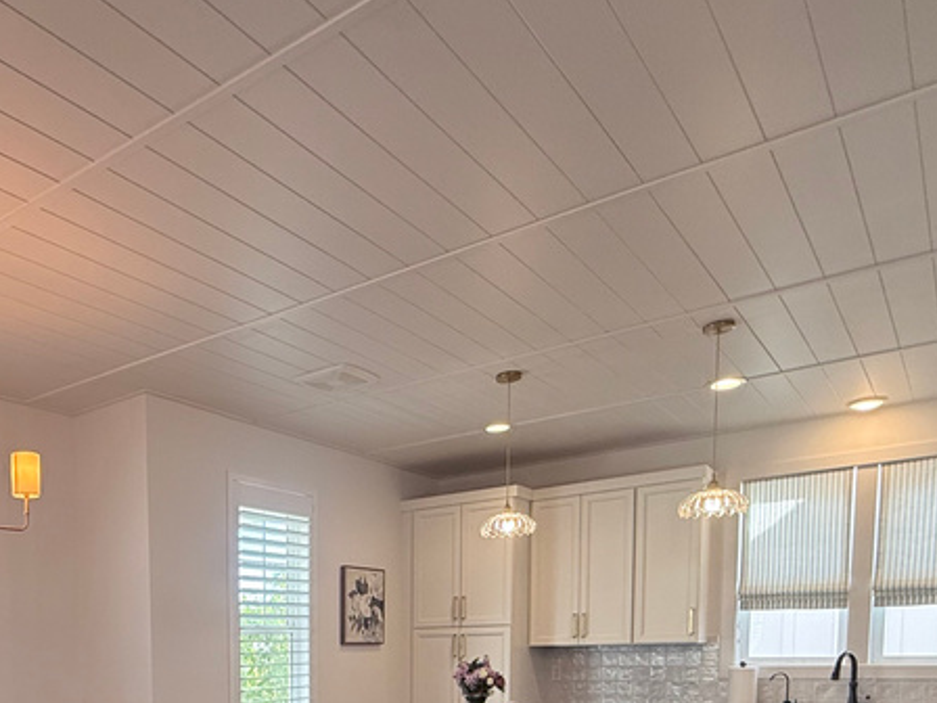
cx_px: 180
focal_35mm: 32
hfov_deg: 52.9
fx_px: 866
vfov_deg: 38.5
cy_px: 724
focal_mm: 2.22
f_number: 2.2
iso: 100
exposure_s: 1/120
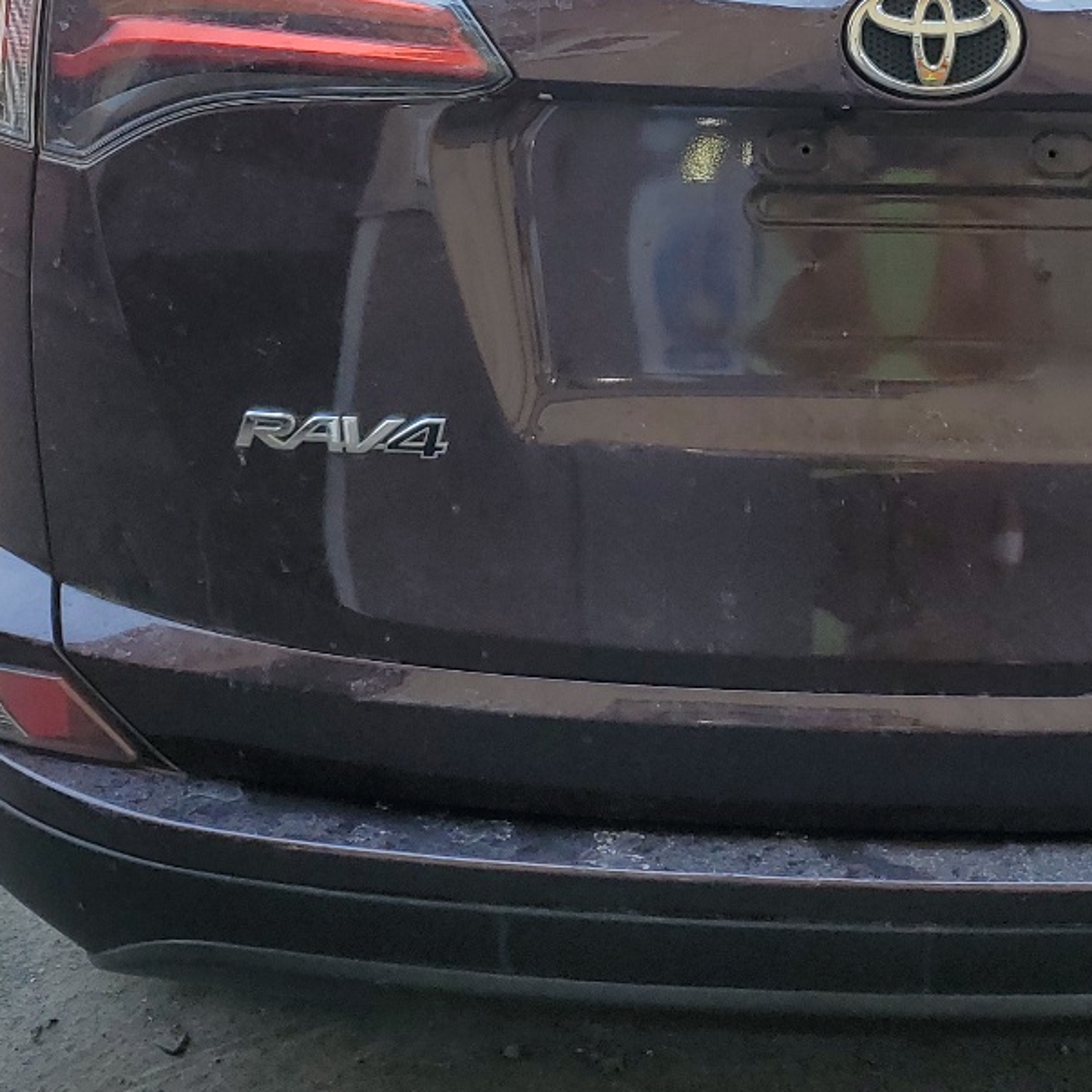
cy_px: 116
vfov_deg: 27.2
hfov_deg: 27.5
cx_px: 900
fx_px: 2177
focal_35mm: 61
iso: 50
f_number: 1.5
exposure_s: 1/625
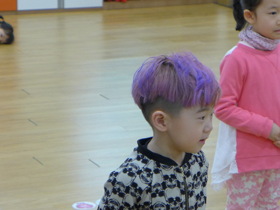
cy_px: 129
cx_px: 165
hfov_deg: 14.0
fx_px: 1140
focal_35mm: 141
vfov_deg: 10.5
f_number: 2.3
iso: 400
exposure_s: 1/125
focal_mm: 17.7
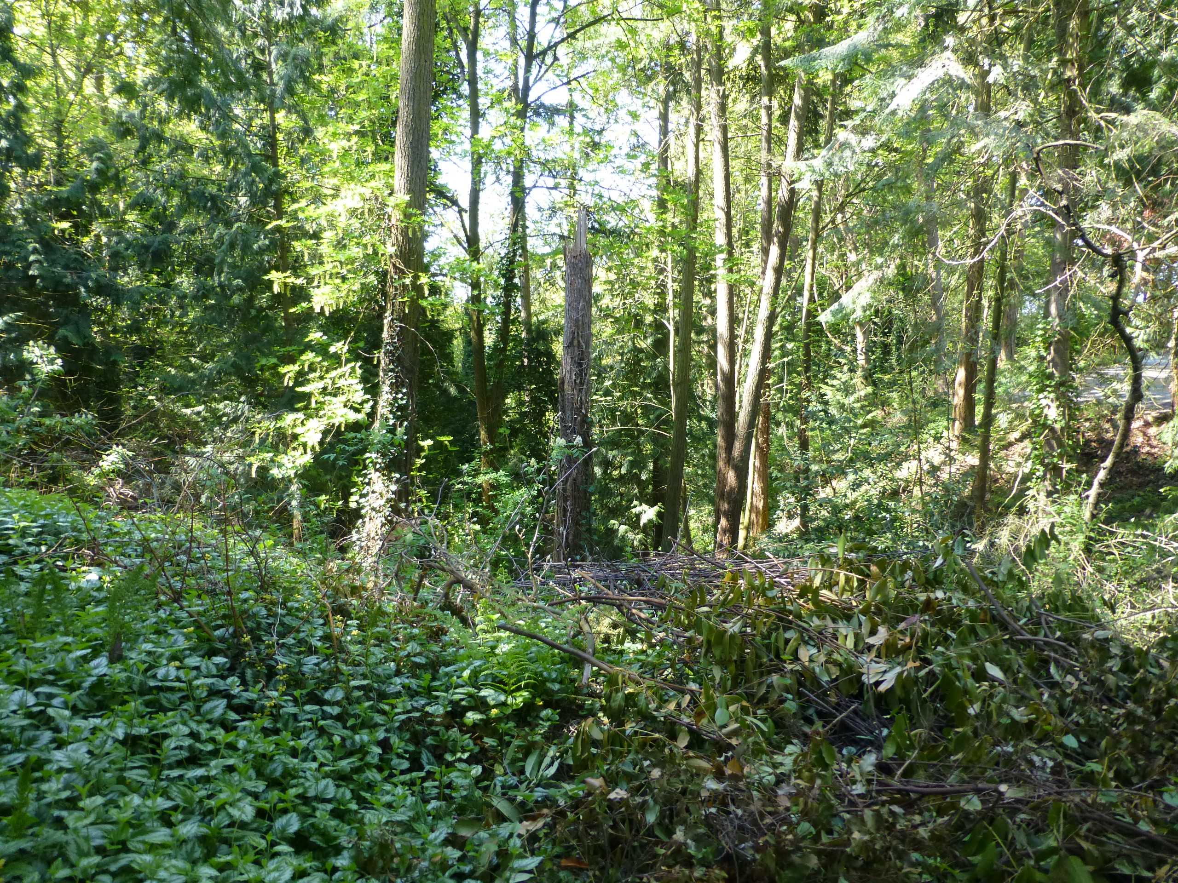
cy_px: 442
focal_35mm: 24
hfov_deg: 71.6
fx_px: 817
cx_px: 589
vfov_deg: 56.8
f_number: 3.3
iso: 250
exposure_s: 1/125
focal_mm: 4.3
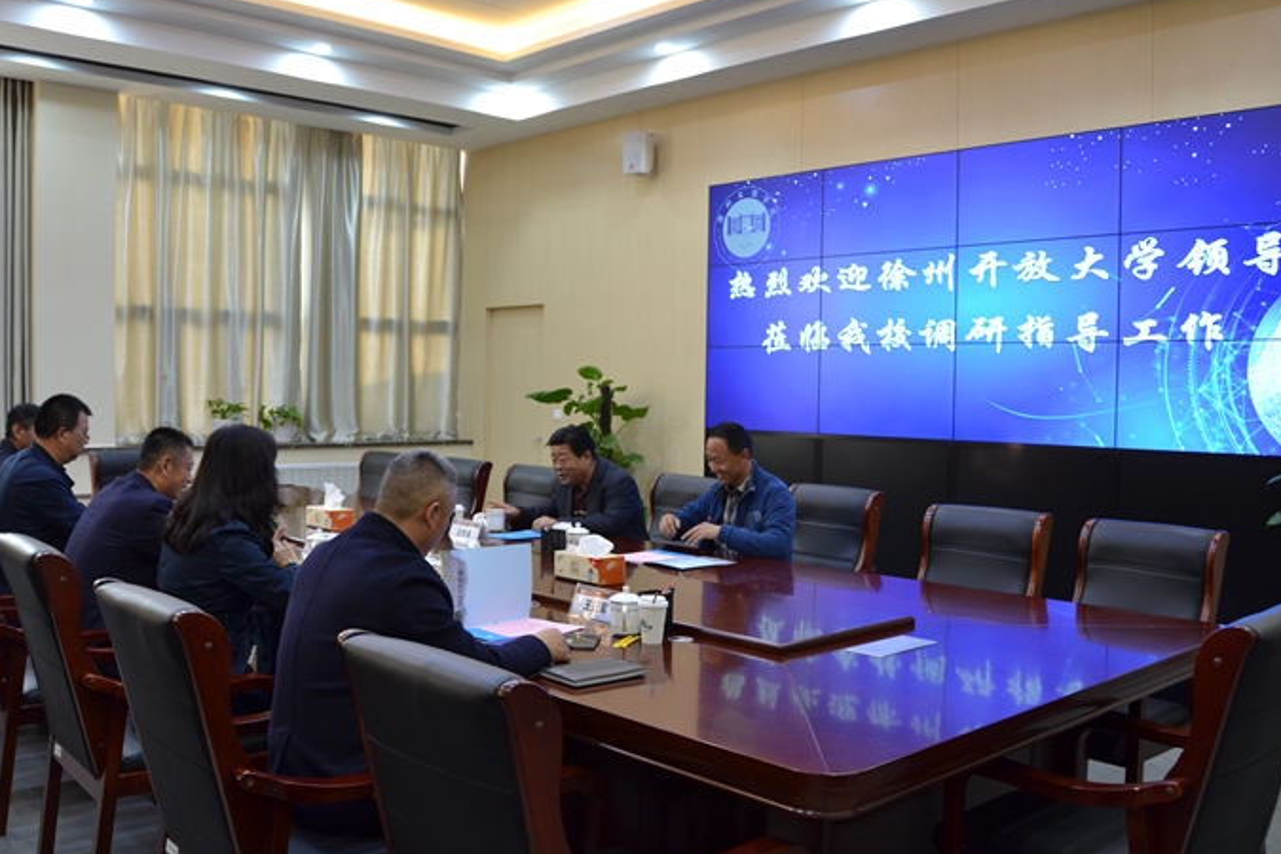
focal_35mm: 32
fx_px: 1139
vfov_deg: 41.1
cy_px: 436
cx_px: 638
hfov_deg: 58.7
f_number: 3.5
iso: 400
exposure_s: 1/50
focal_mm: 18
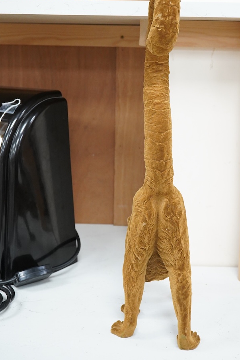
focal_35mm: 56
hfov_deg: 24.2
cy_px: 144
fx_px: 560
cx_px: 144
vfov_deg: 35.5
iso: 3200
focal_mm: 30
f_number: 7.1
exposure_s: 1/200
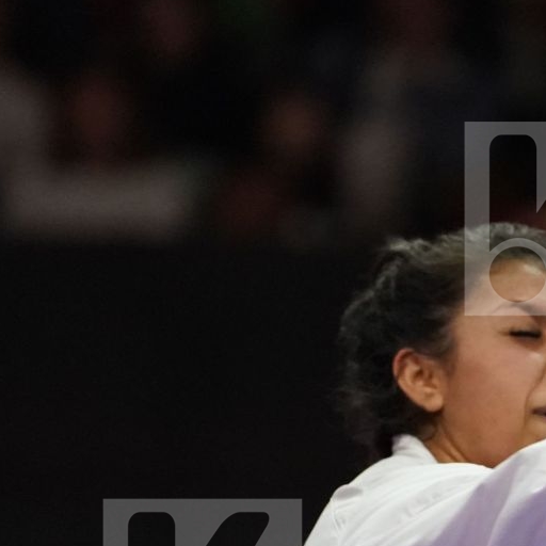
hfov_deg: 2.9
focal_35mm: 598
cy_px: 596
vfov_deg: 2.9
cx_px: 564
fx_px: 10671
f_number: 2.8
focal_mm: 200
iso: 6400
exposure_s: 1/1000
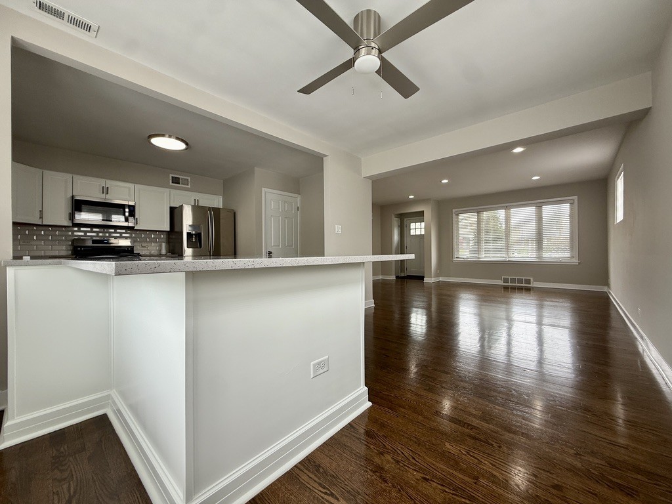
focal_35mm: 14
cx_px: 336
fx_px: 272
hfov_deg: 102.1
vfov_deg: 85.7
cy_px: 252
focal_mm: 2.22
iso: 64
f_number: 2.2
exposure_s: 1/99
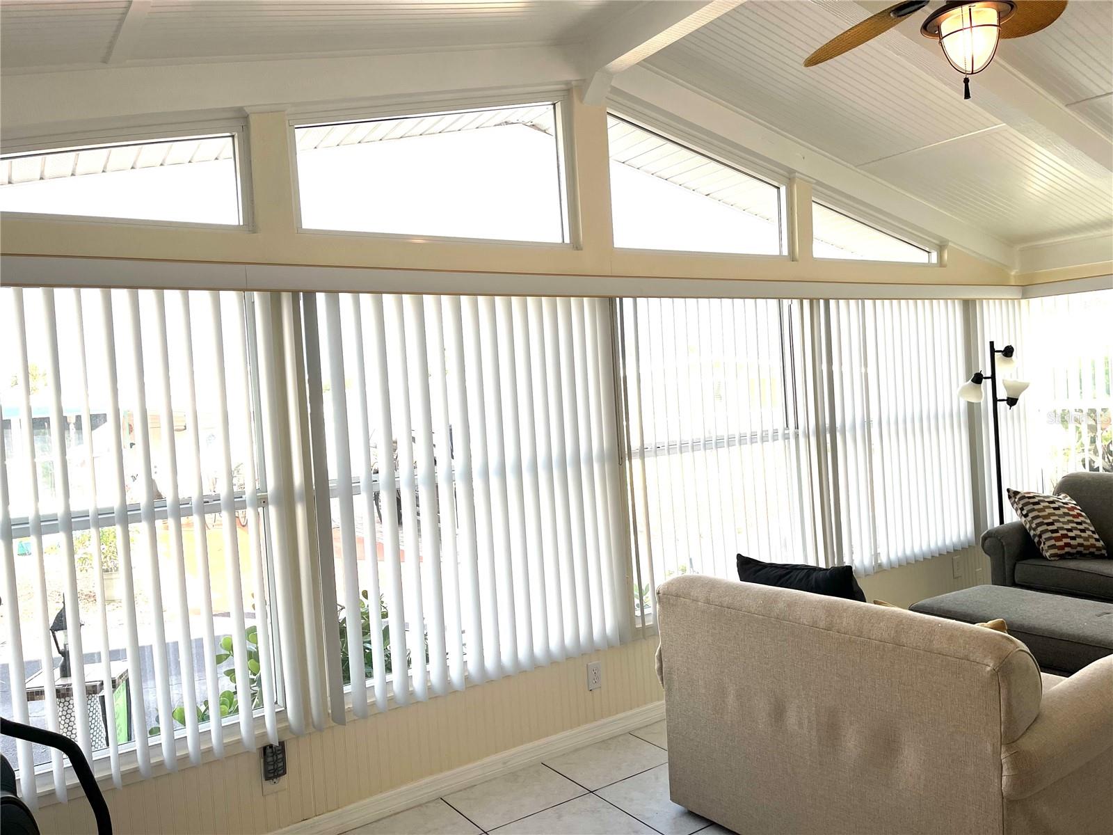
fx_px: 836
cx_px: 556
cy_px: 418
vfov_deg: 53.1
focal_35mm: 26
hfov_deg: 67.3
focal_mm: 5.1
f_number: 1.6
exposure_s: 1/1086
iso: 50
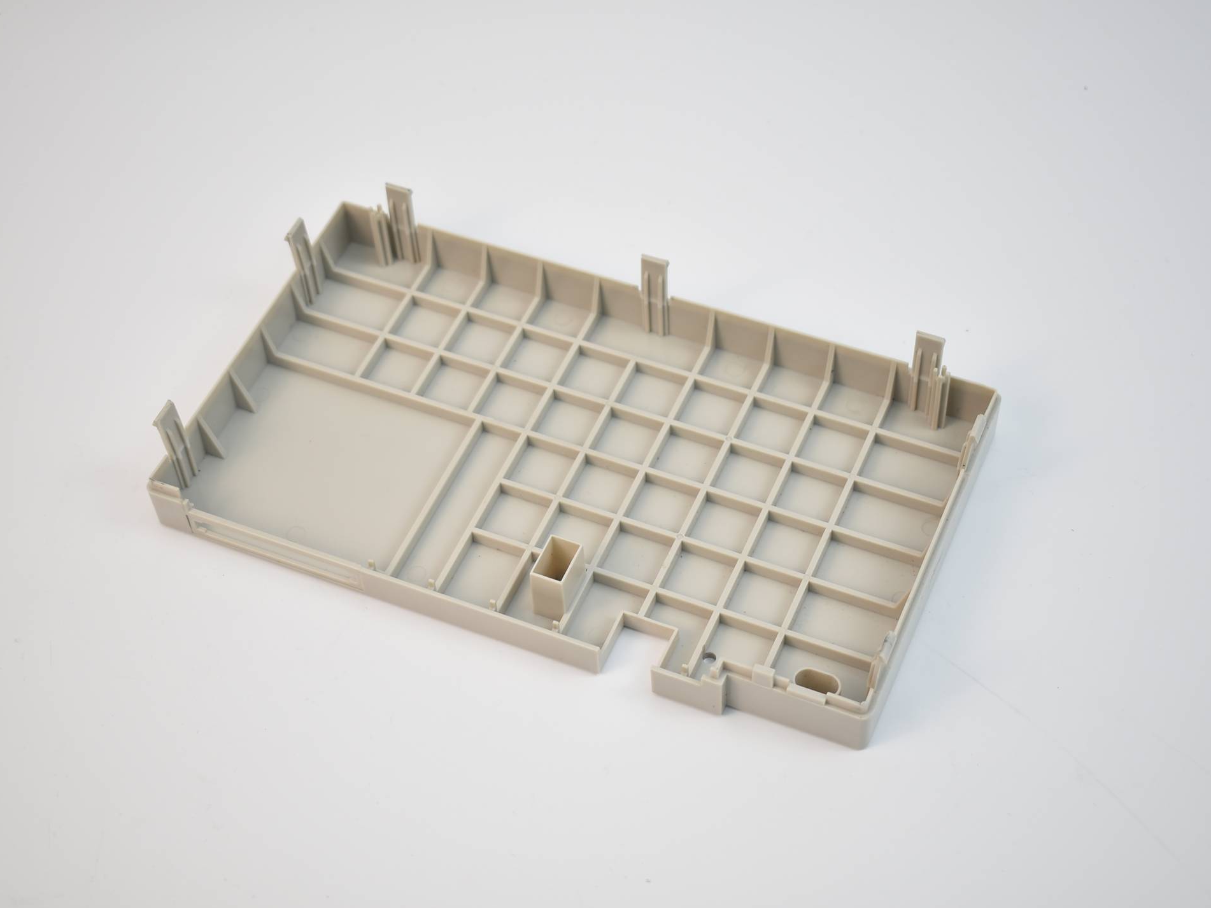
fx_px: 2064
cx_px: 599
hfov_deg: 32.7
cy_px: 458
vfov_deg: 24.8
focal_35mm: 59
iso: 180
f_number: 4.8
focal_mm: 36
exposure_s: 1/60
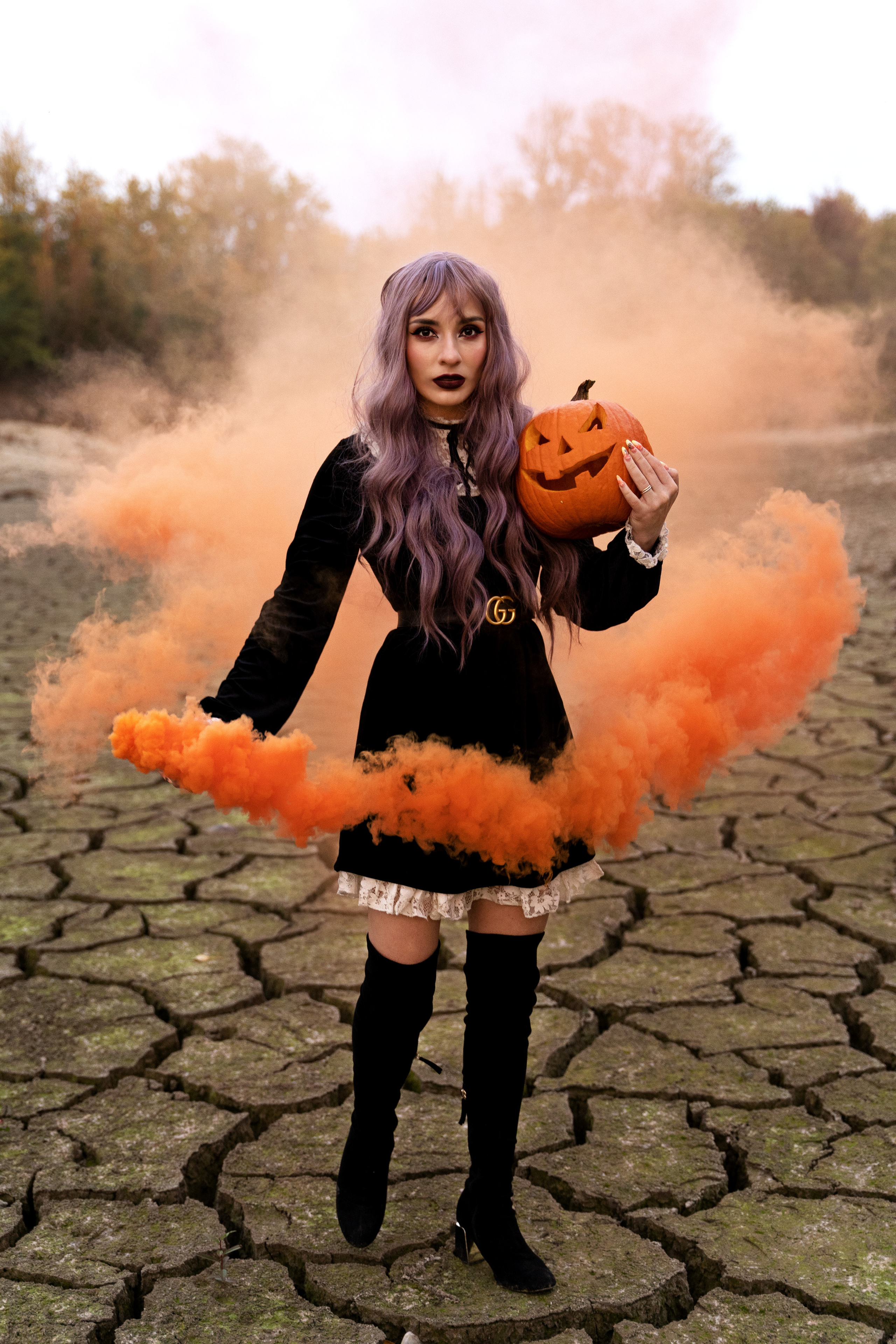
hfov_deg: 31.8
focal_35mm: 42
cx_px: 448
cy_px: 672
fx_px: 1572
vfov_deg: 46.3
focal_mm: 42.1
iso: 1000
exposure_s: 1/320
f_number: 2.8
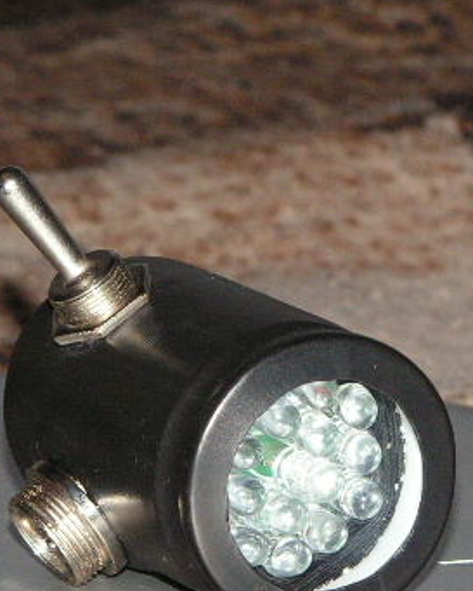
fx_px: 4775
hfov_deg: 5.7
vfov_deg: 7.1
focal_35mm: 273
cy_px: 407
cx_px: 225
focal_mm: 24.8
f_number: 5
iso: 200
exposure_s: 1/160
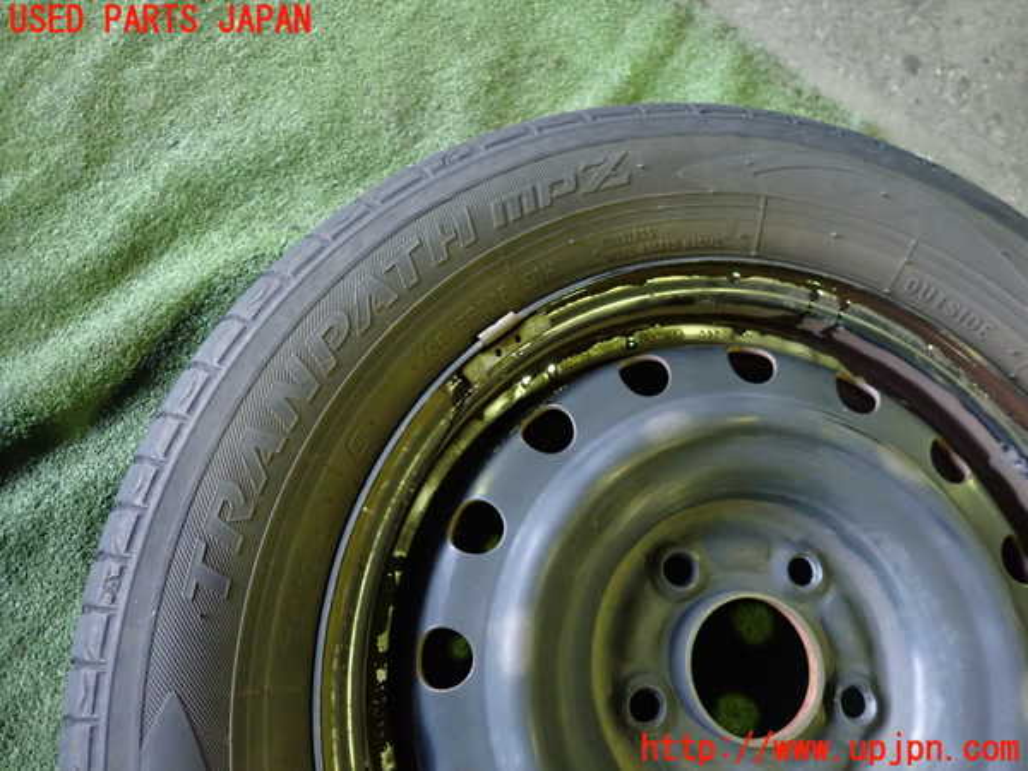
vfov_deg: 54.9
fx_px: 742
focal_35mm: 25
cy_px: 386
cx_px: 514
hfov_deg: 69.4
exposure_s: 1/25
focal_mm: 4.5
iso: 800
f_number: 2
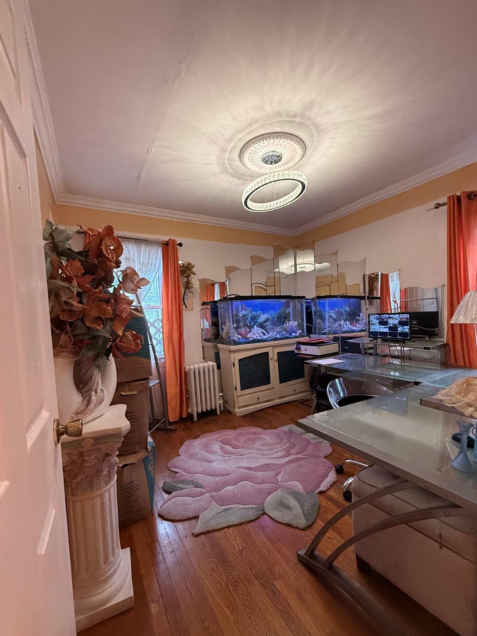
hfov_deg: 81.7
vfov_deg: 98.1
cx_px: 244
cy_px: 335
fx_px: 276
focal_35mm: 15
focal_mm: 2.22
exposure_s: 1/120
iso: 640
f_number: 2.2
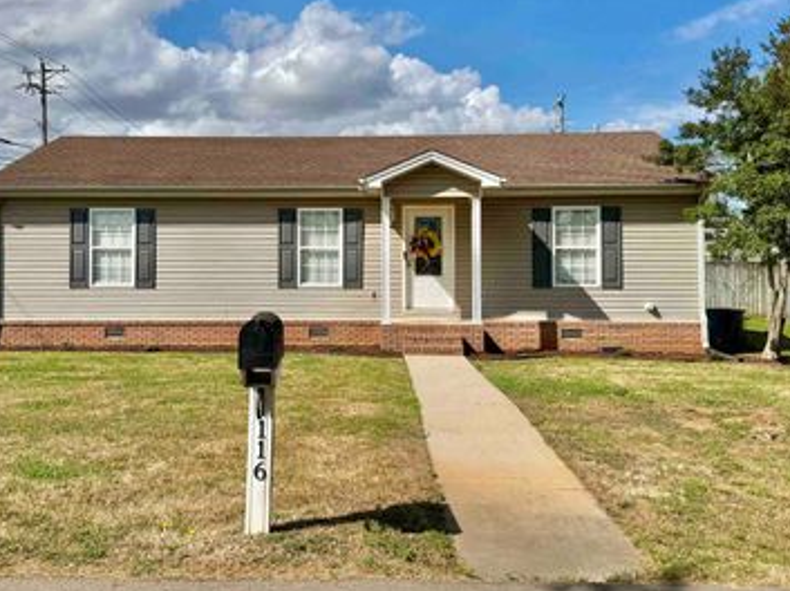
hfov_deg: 53.9
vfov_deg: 41.6
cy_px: 251
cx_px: 360
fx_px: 775
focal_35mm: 34
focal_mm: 6.76
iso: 80
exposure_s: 1/7937
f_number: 1.78
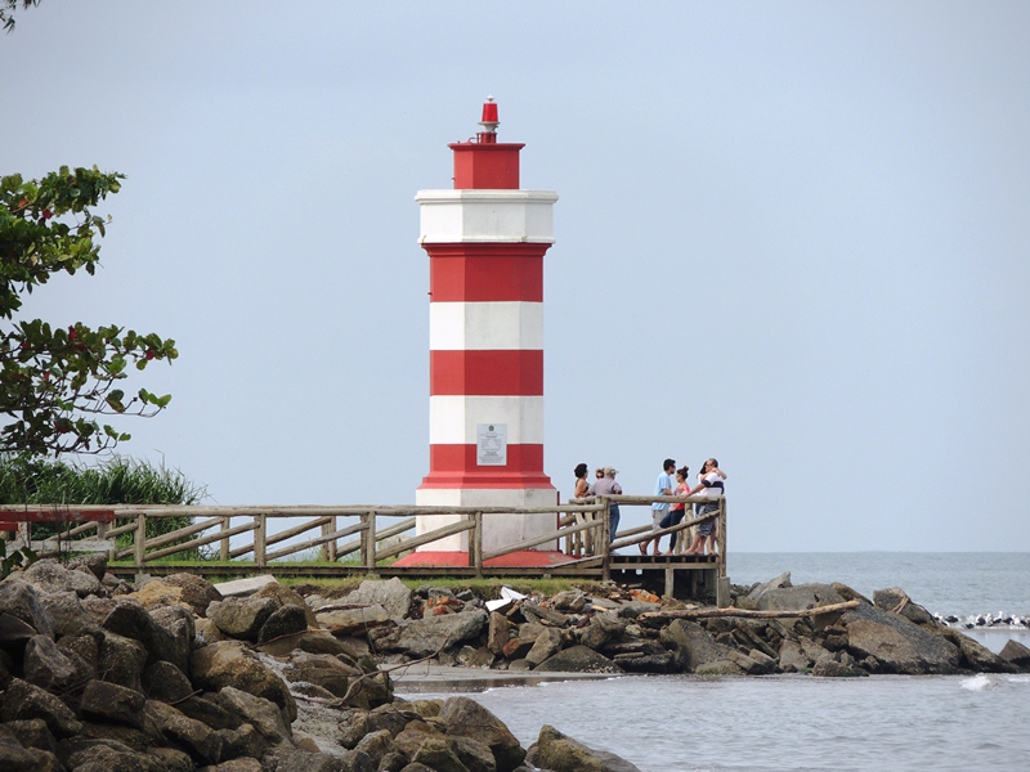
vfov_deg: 2.5
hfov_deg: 3.3
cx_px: 515
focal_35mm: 600
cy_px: 386
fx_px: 17853
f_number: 4.9
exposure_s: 1/500
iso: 100
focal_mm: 107
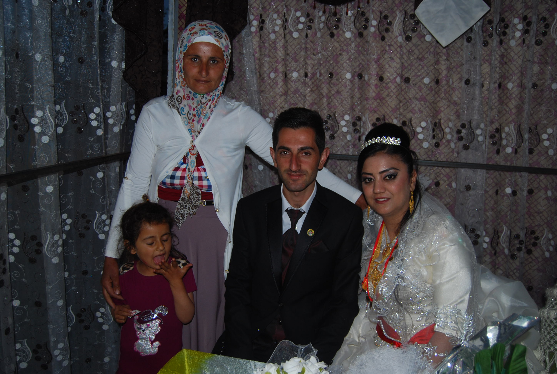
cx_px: 278
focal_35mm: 30
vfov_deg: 43.8
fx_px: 465
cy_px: 187
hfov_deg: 61.8
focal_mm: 20
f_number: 3.8
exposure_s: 1/60
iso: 200
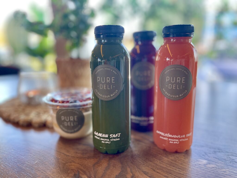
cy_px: 89
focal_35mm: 26
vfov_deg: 53.1
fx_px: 178
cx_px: 118
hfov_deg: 67.3
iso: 100
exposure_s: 1/121
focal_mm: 4.2
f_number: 1.6
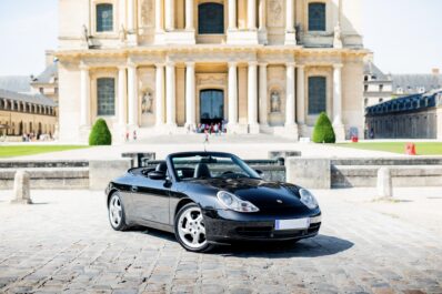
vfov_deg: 27.0
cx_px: 221
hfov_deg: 39.6
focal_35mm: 50
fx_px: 614
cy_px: 147
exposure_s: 1/1000
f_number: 2.5
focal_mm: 50
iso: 100
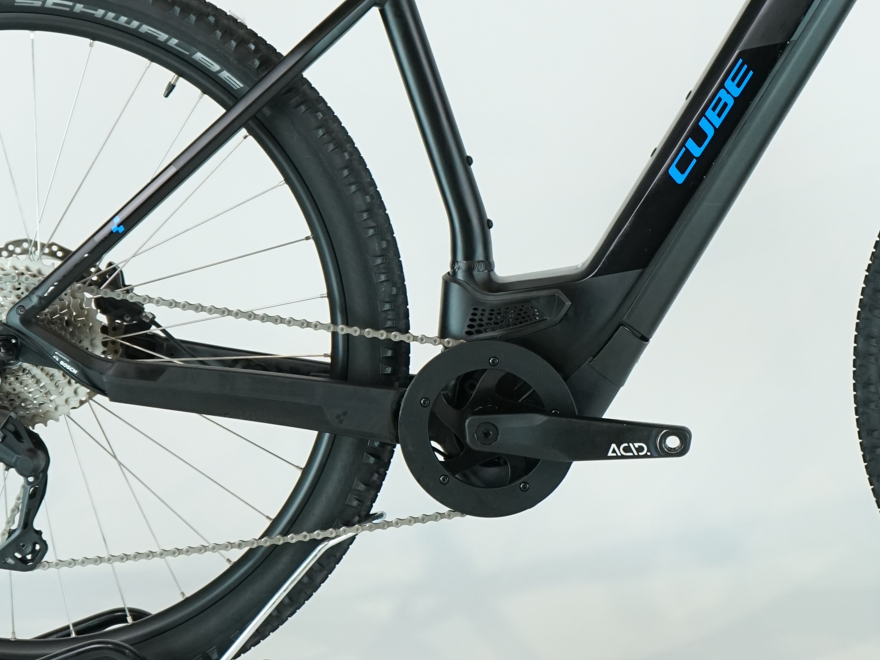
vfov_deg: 11.3
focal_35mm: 131
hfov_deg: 15.0
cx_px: 644
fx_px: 3331
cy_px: 133
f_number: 5.6
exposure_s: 1/200
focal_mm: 59
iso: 1250
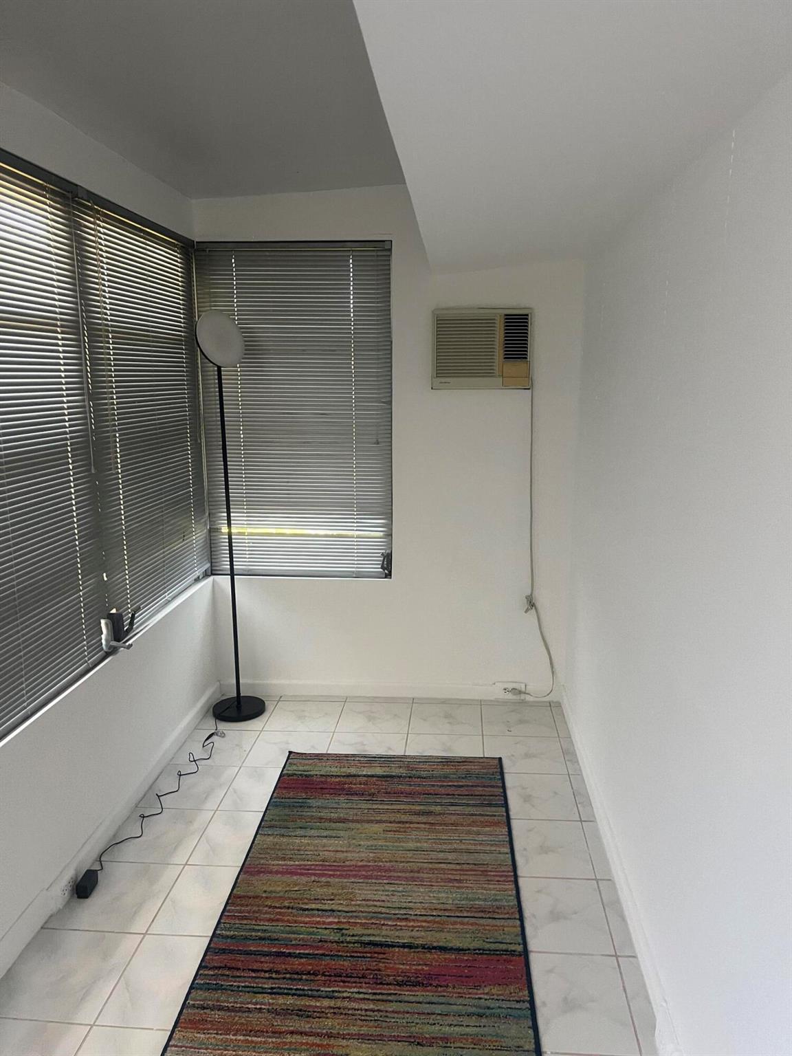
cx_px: 396
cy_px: 528
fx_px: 793
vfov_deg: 67.3
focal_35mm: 26
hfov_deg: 53.1
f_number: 1.5
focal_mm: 5.7
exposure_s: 1/60
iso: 200
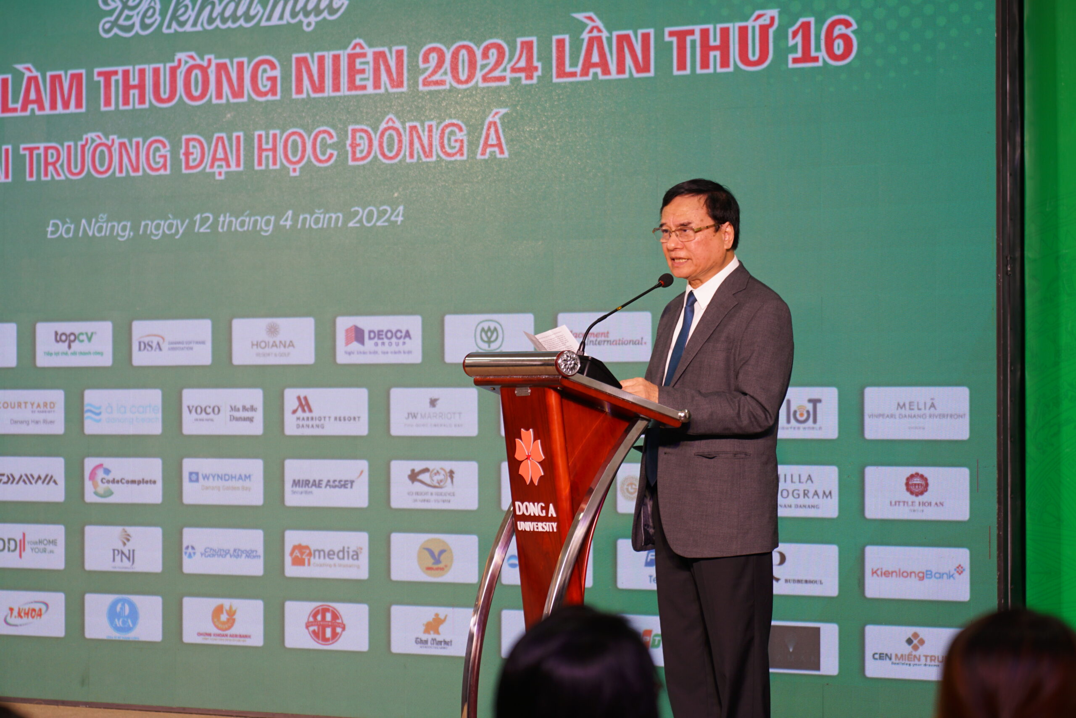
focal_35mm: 112
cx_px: 538
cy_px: 359
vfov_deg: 12.2
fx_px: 3348
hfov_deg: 18.3
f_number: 3.2
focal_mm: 75
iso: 160
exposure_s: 1/125
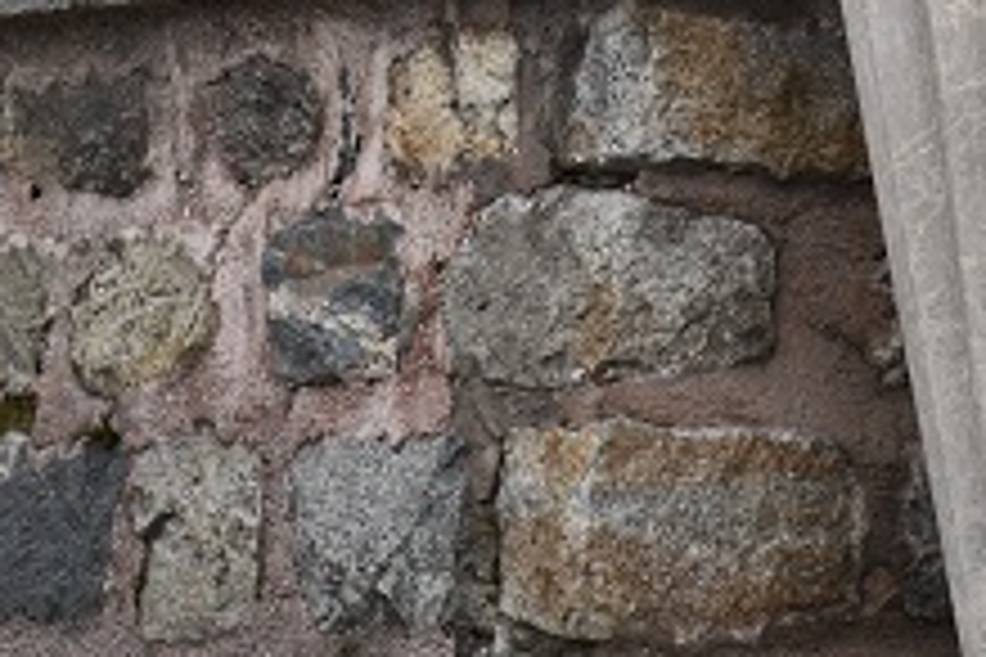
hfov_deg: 9.6
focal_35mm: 214
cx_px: 531
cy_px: -112
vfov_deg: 6.4
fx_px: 5861
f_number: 4.8
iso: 63
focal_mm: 52
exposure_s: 1/125
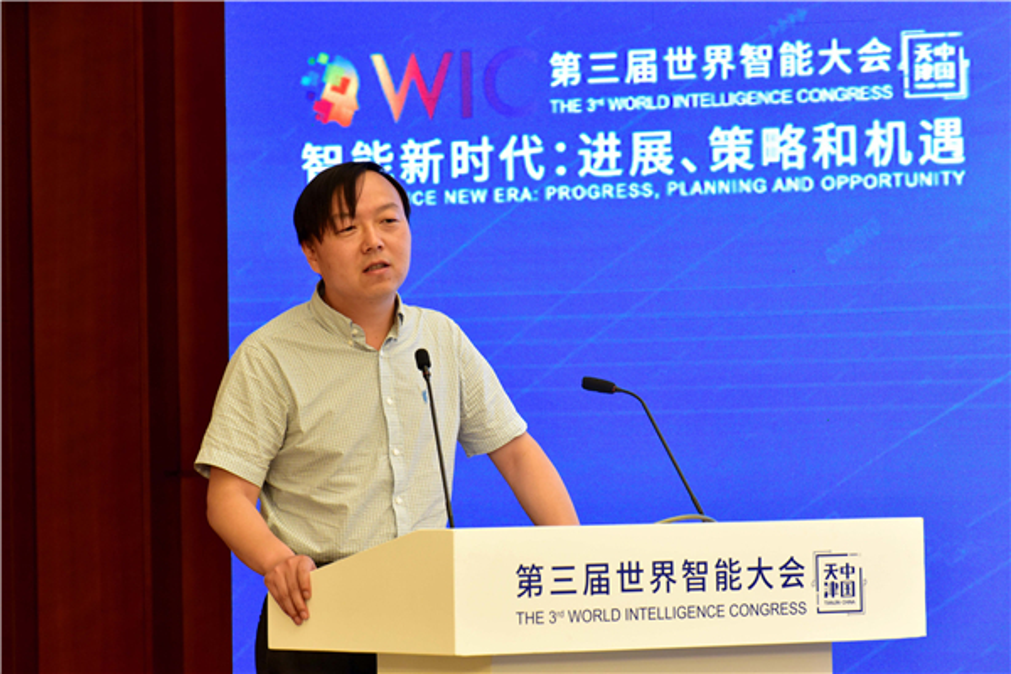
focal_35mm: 180
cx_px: 506
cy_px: 337
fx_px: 5055
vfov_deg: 7.6
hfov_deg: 11.4
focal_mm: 180
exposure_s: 1/80
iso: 2000
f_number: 5.6
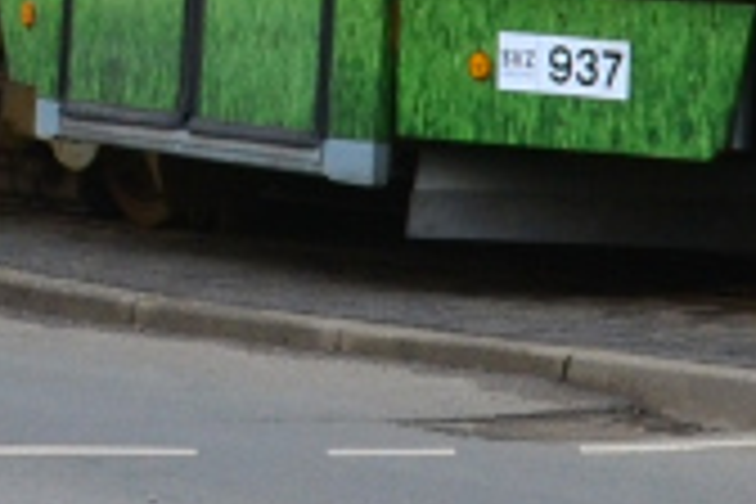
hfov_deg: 4.4
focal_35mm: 463
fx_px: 9722
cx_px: 68
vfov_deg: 2.9
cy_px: -695
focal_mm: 40
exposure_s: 1/500
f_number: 8
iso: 400
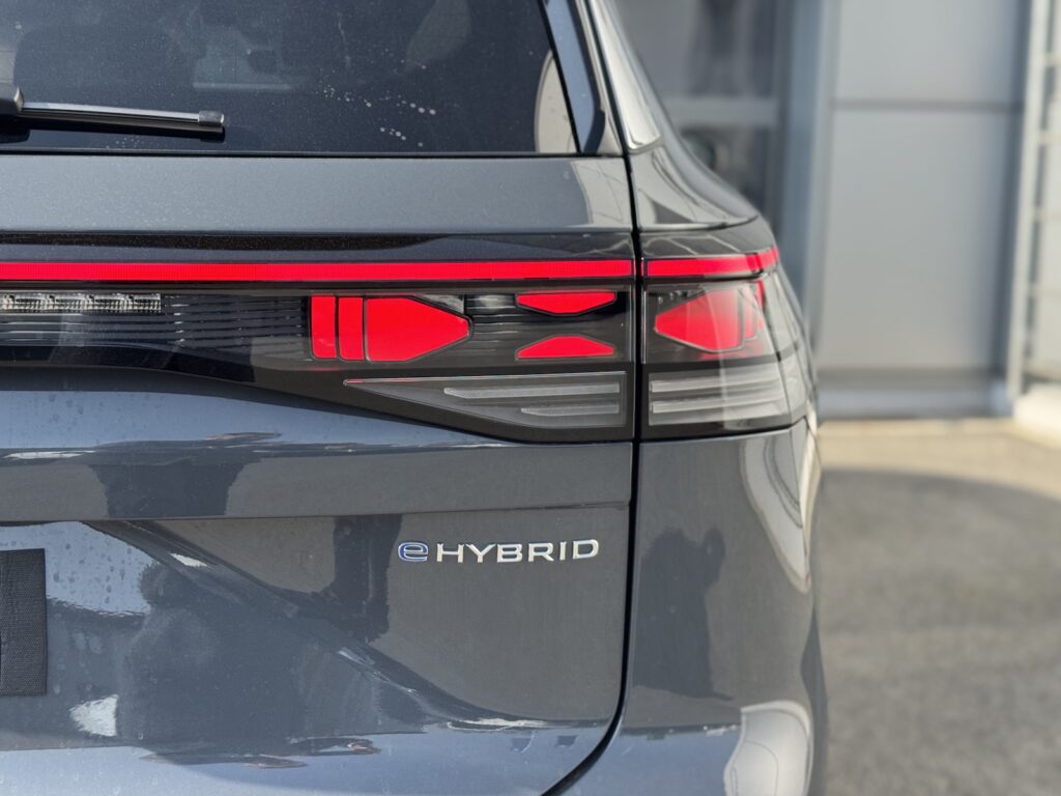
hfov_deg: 39.7
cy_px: 398
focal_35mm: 48
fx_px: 1471
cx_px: 530
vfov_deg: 30.3
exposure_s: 1/980
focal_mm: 6.76
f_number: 1.78
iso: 64
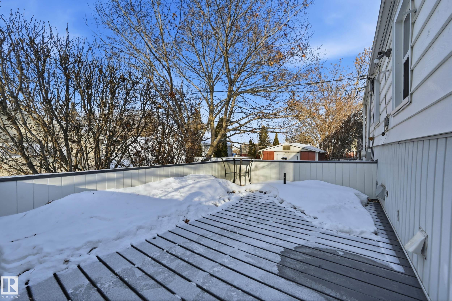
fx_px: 176
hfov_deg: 104.3
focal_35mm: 14
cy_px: 150
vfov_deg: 81.1
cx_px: 226
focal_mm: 14
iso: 100
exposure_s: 1/800
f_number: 10
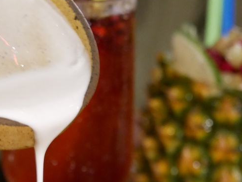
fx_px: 1573
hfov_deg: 8.8
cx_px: 41
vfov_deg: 6.6
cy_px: 161
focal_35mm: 225
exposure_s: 1/8
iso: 3200
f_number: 4.9
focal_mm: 46
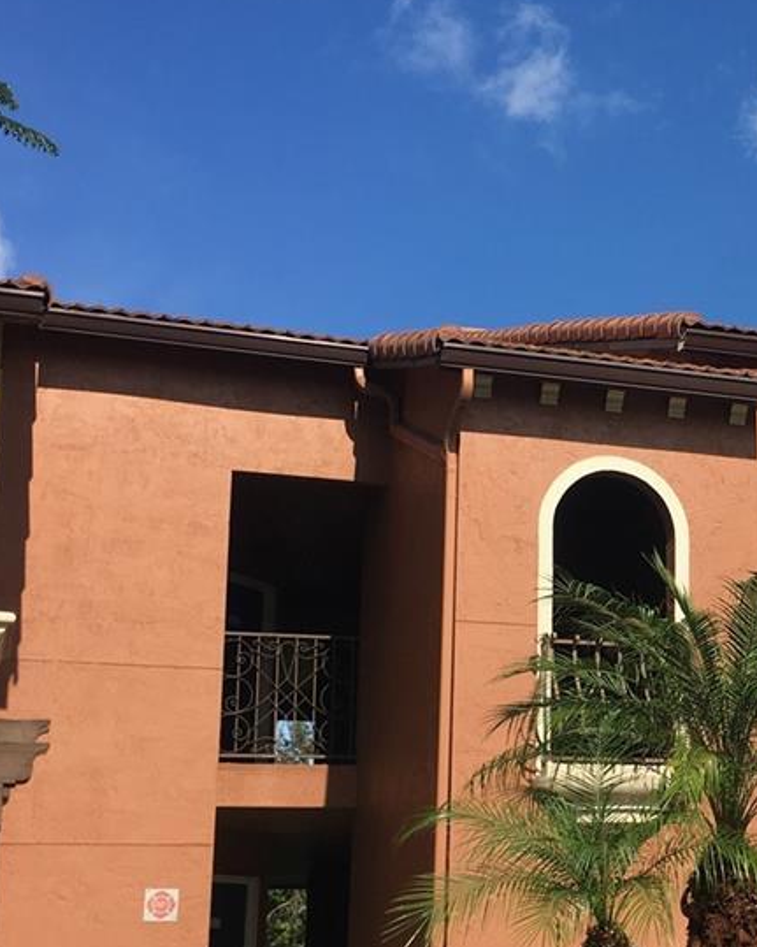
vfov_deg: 29.9
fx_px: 1765
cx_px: 753
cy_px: 580
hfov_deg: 23.2
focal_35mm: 63
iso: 25
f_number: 2.2
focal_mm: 4.15
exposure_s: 1/1832
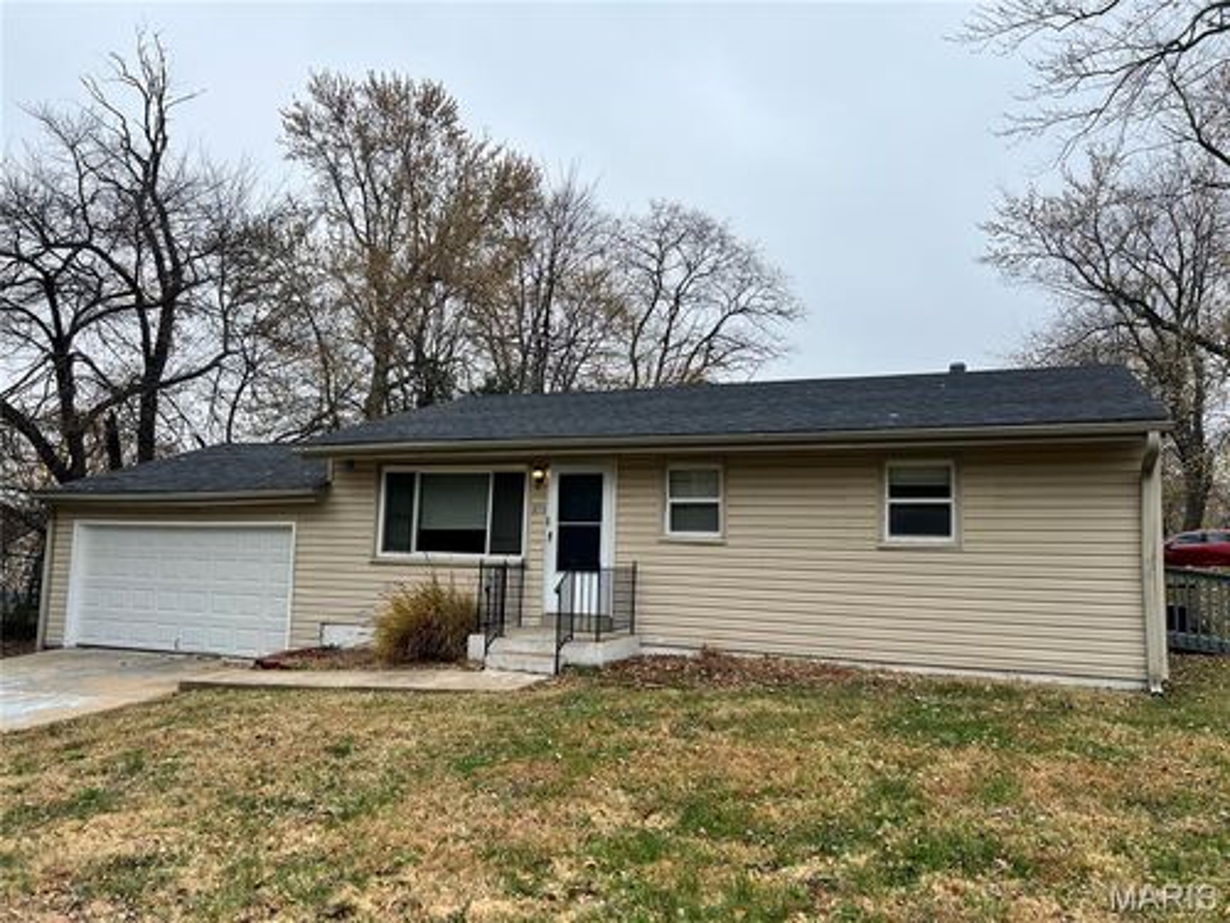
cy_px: 462
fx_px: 924
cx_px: 615
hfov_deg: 67.3
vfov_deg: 53.1
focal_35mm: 26
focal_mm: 5.7
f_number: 1.5
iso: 50
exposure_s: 1/940
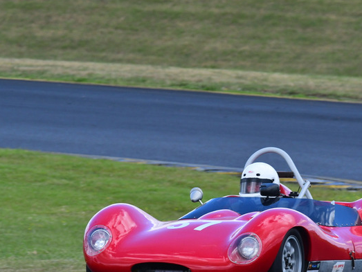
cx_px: 259
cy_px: 136
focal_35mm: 860
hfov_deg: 2.3
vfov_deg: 1.7
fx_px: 9000
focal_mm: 390
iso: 1000
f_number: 11
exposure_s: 1/640
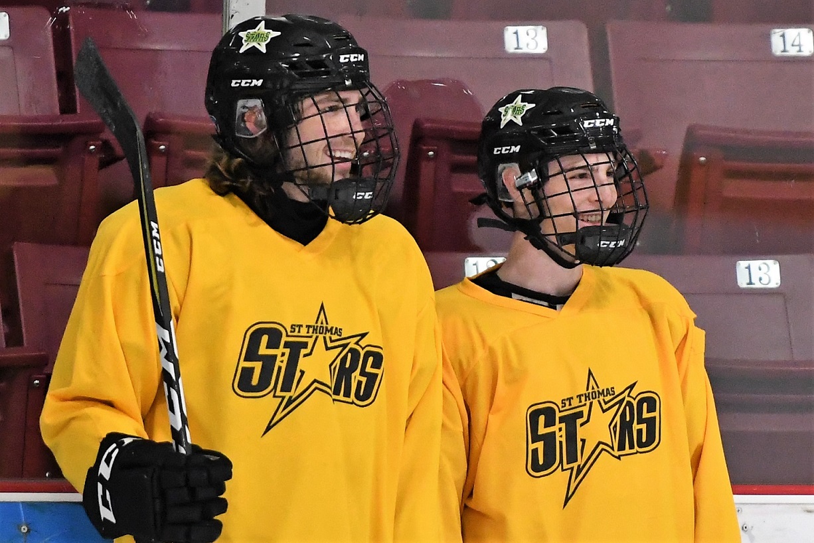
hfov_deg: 6.9
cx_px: 407
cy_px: 272
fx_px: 6785
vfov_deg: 4.6
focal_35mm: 300
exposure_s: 1/1000
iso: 3600
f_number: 2.8
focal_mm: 200
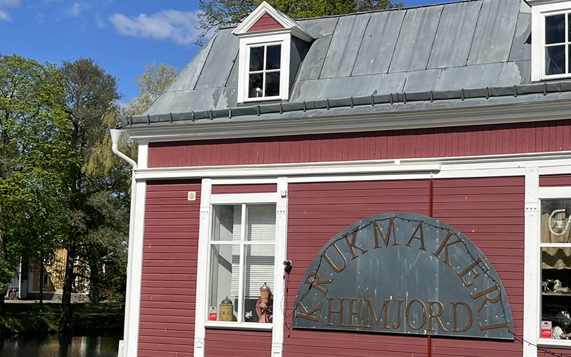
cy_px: 188
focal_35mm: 64
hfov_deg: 32.0
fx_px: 996
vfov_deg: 20.3
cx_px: 317
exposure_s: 1/5556
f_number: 1.6
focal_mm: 5.1
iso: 50
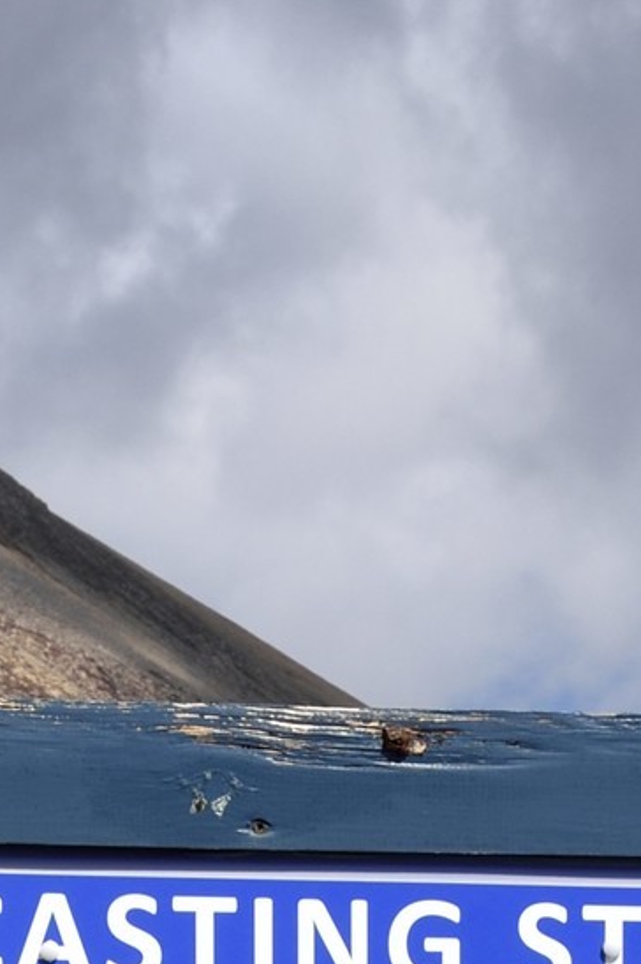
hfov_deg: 6.2
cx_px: 164
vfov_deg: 8.8
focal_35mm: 220
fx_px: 5883
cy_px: 1938
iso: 200
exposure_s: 1/250
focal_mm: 50
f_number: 20
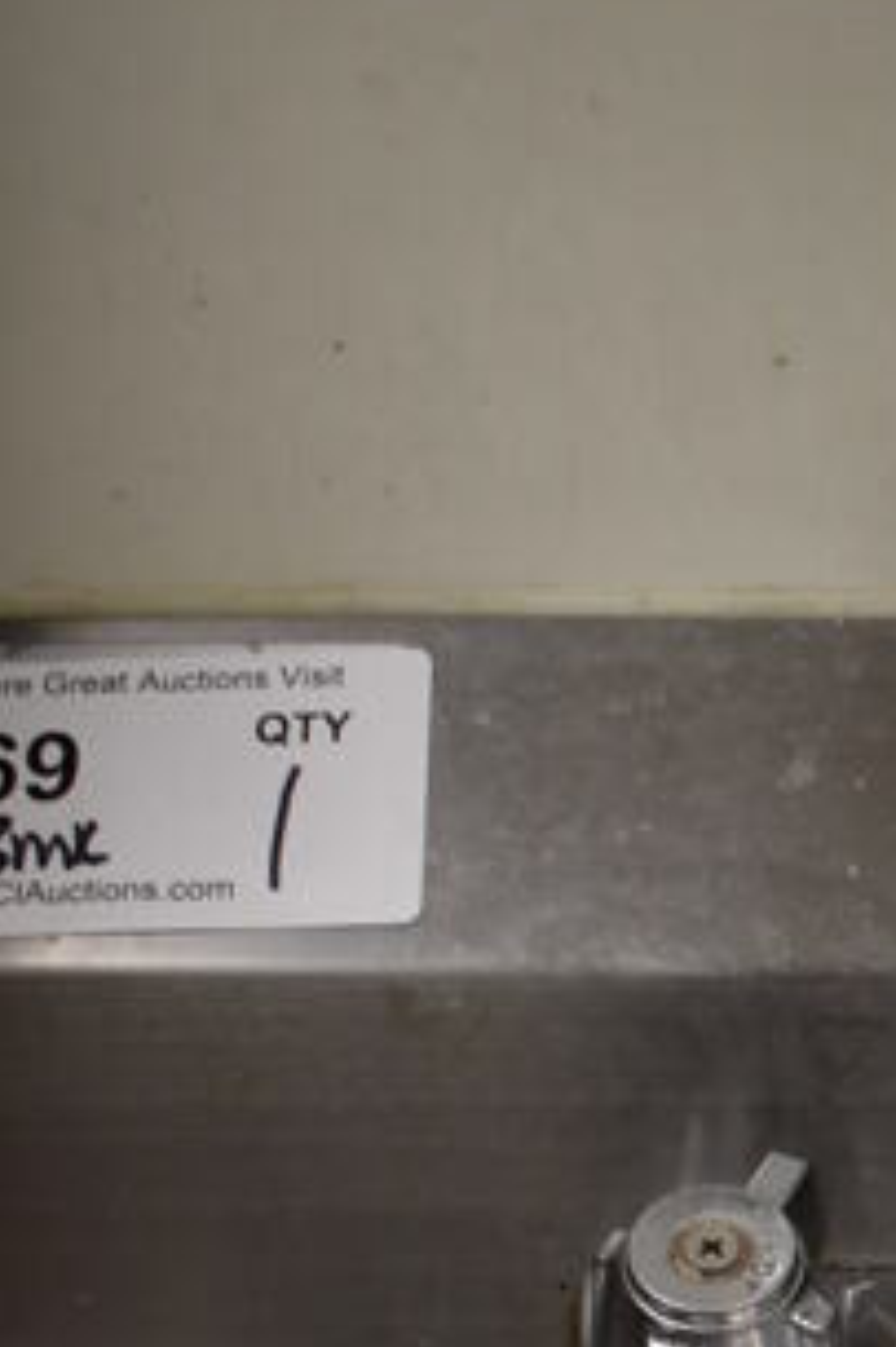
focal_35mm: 81
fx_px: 3027
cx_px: 1095
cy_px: 1680
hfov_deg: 16.1
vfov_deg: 22.7
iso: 900
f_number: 3.5
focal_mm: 18
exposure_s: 1/125
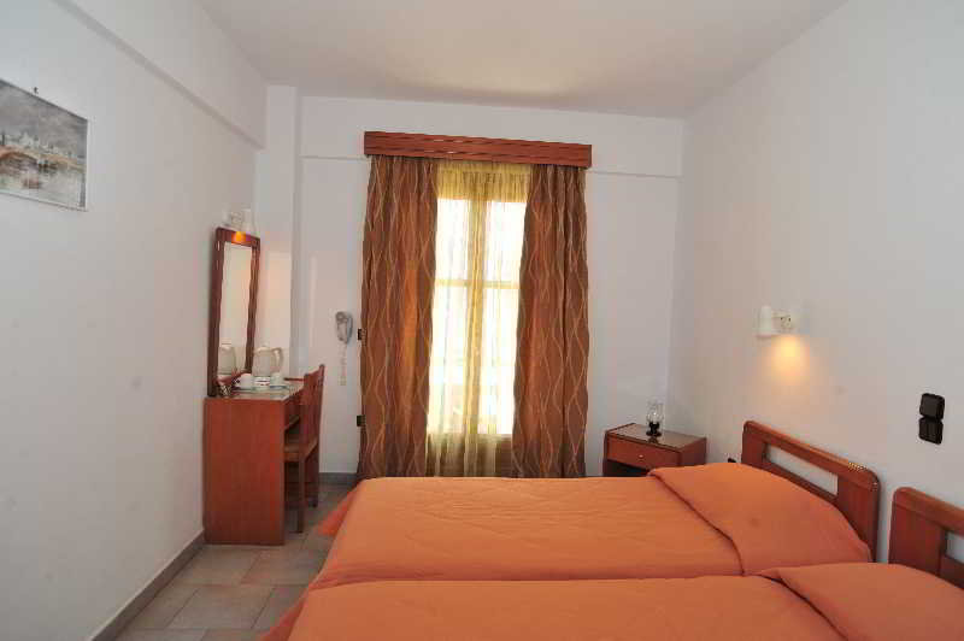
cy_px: 320
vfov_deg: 61.8
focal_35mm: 20
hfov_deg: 84.0
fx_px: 535
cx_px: 482
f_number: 5.6
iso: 320
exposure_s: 1/100
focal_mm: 20
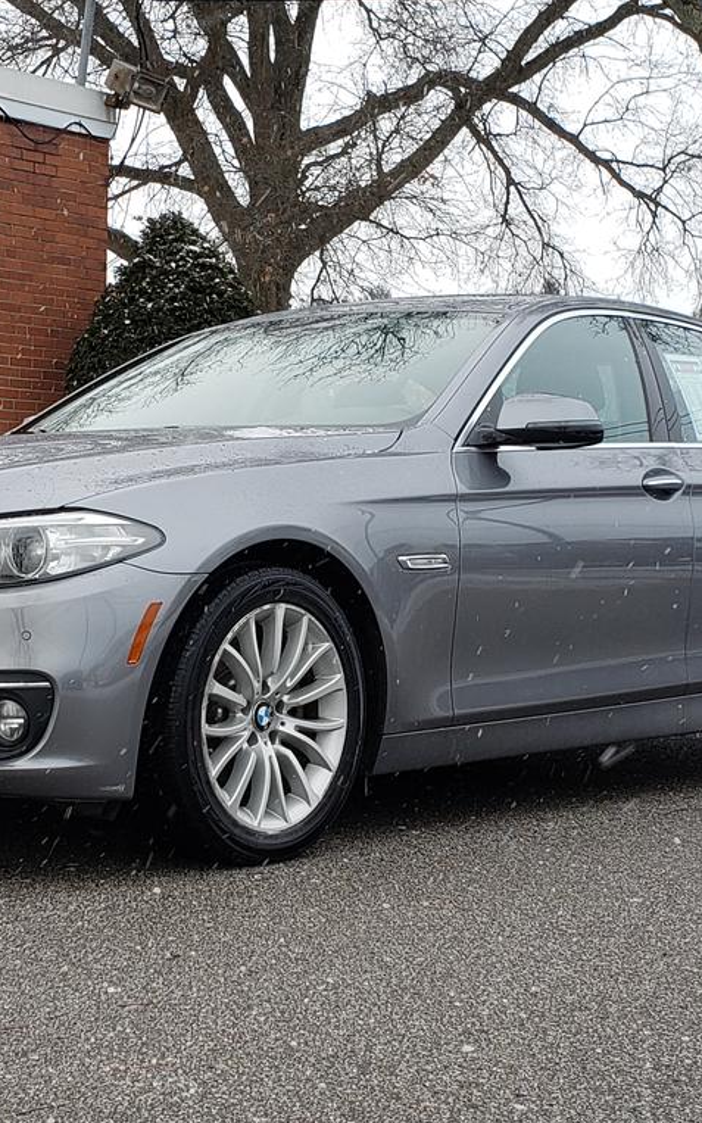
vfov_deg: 52.7
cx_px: 269
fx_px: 1132
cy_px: 562
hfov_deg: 34.3
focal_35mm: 37
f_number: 2.4
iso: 50
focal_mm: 4.3
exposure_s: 1/98
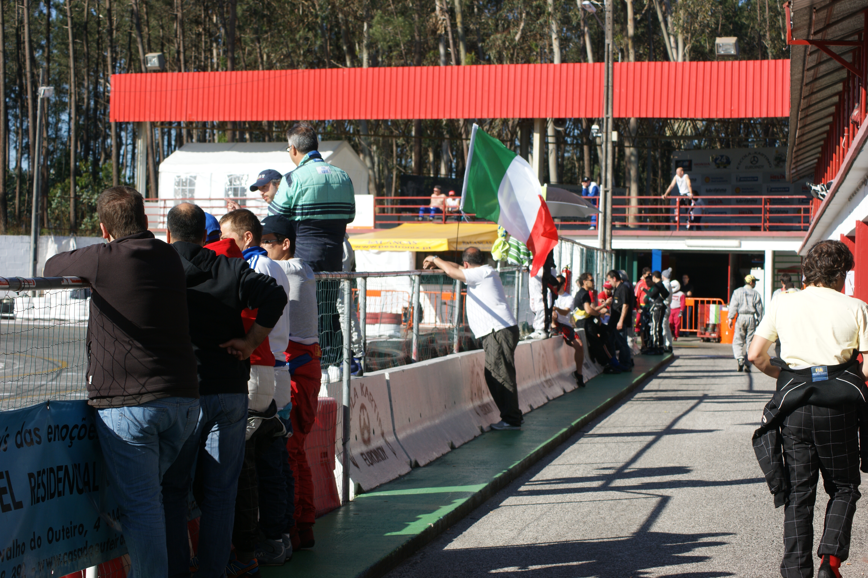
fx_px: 1988
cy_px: 289
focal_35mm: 82
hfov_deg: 24.6
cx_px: 434
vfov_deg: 16.5
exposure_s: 1/250
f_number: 7.1
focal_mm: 55
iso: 100
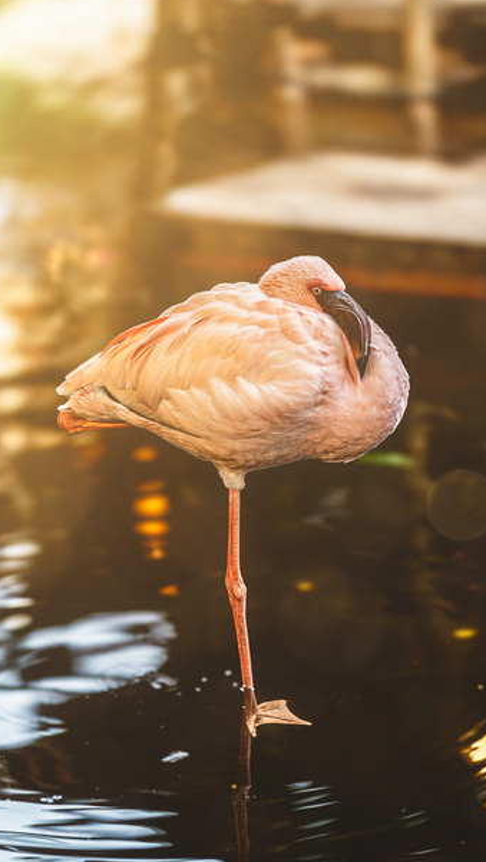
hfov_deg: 11.9
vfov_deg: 20.9
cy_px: 464
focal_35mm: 102
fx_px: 2335
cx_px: 270
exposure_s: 1/200
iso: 400
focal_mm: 85
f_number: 2
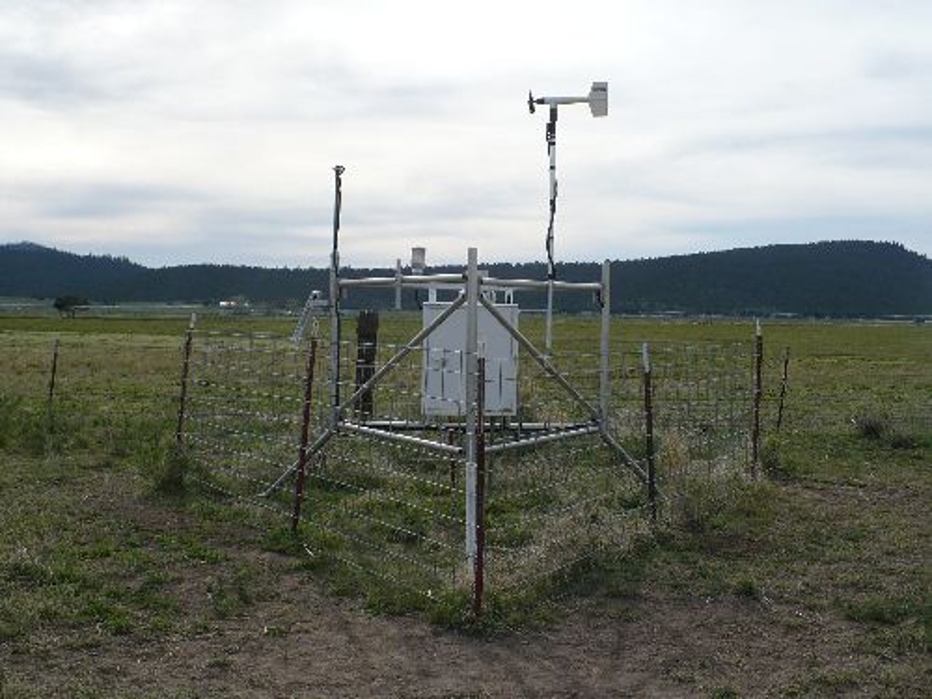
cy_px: 350
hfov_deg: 42.9
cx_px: 466
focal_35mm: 44
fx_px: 1185
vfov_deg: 32.9
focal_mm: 6.1
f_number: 8
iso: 100
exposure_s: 1/250
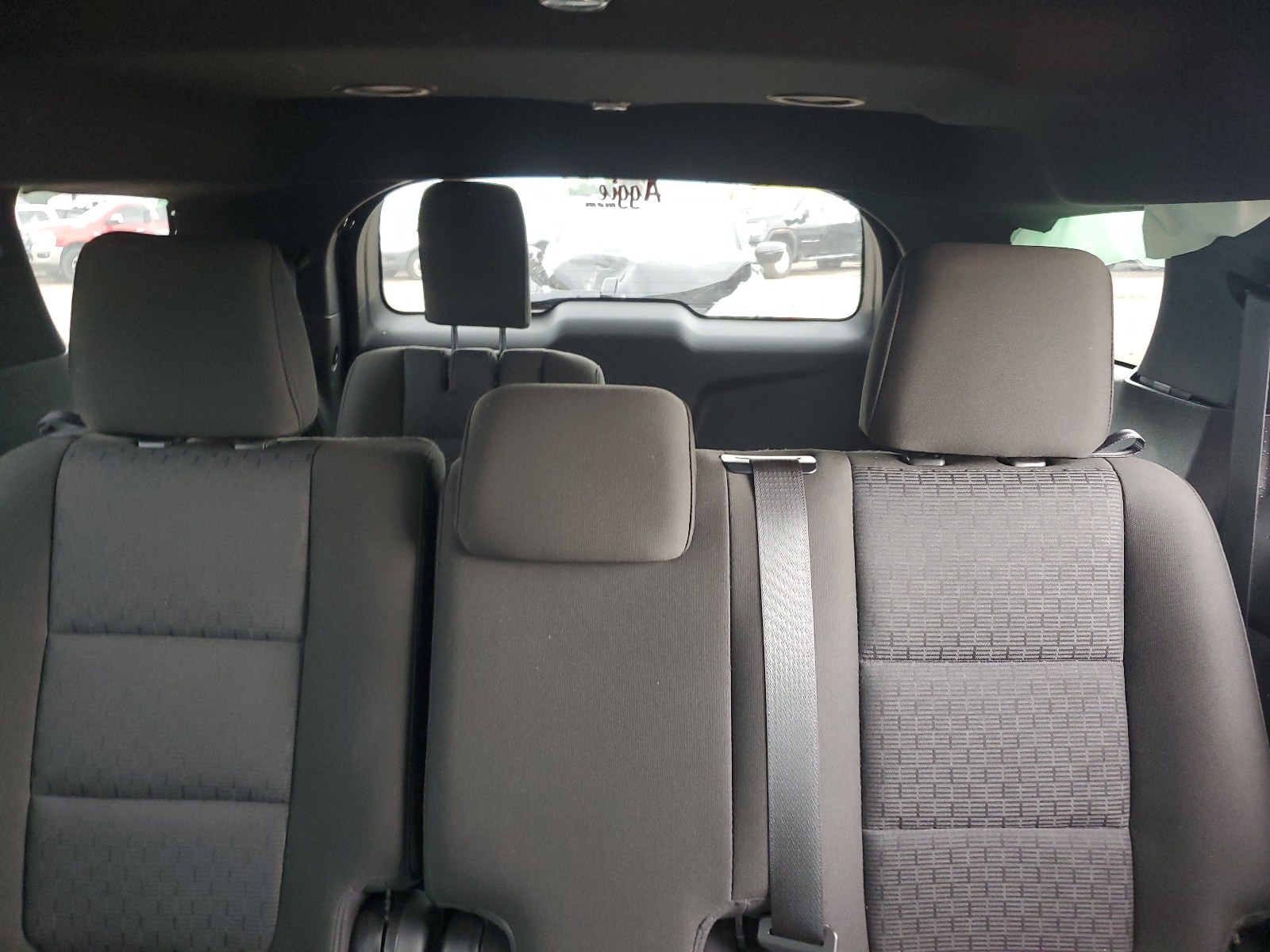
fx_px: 954
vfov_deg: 53.1
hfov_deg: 67.3
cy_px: 476
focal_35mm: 26
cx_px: 635
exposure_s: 1/60.2
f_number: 1.5
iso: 194
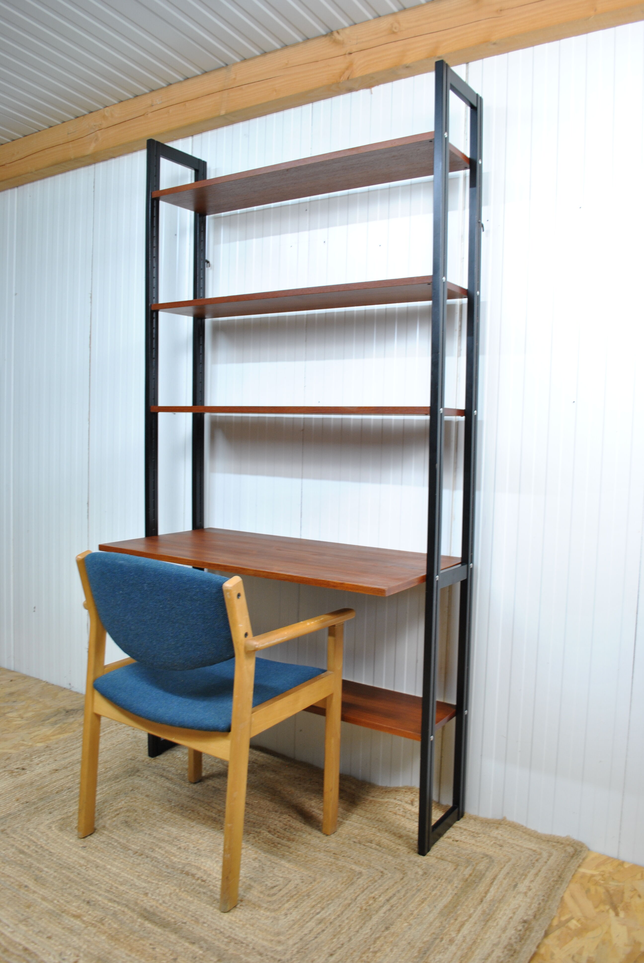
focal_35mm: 27
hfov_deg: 48.0
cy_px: 482
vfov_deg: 67.3
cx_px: 322
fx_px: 722
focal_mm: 18
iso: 200
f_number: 4.5
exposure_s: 1/10
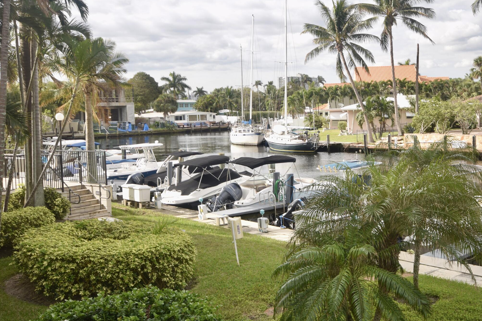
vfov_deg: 29.8
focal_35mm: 45
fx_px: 602
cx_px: 318
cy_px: 146
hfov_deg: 43.1
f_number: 7.1
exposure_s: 1/200
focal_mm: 20
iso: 100
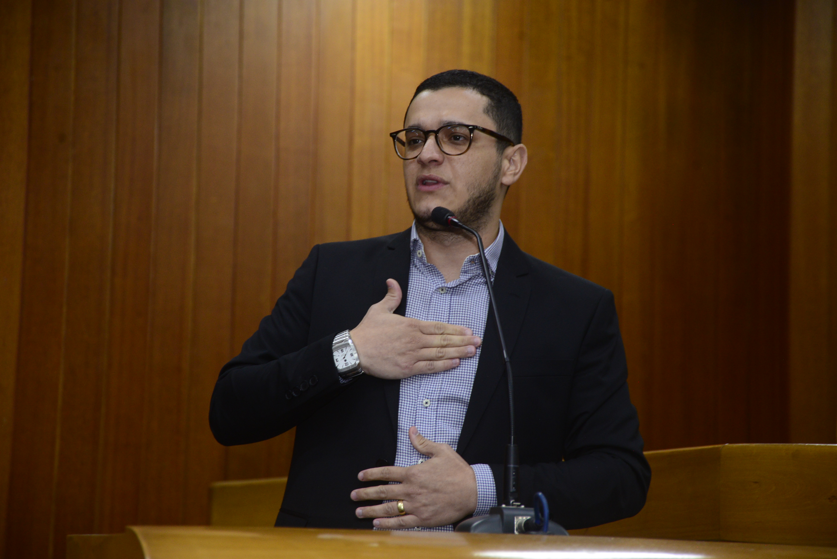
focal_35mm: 102
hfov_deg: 20.0
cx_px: 418
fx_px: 2372
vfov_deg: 13.4
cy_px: 280
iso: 2000
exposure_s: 1/60
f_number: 5.6
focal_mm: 102
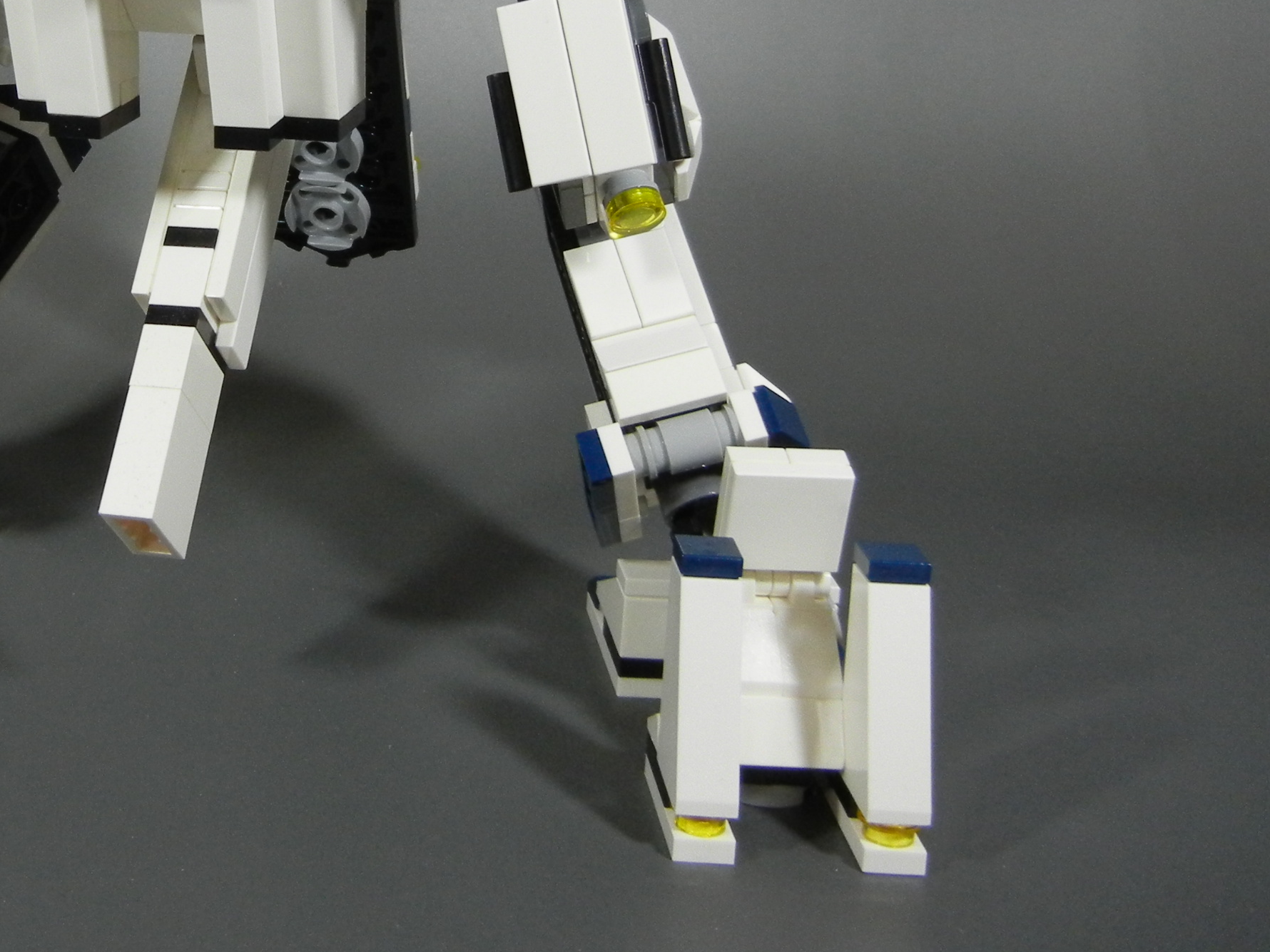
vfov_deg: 26.1
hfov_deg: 33.6
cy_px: 186
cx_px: 193
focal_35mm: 55
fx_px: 2018
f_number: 3.5
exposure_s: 1/76
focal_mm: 5.4
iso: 400
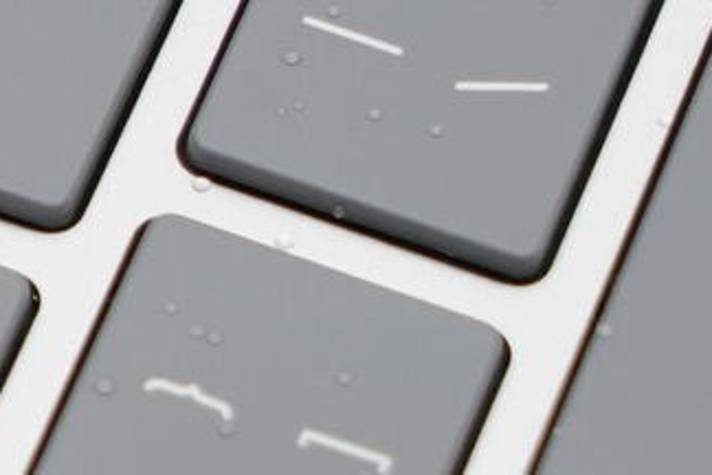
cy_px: 158
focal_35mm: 415
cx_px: -585
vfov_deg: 3.3
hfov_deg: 4.9
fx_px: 8207
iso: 1250
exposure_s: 1/200
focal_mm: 70
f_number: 7.1
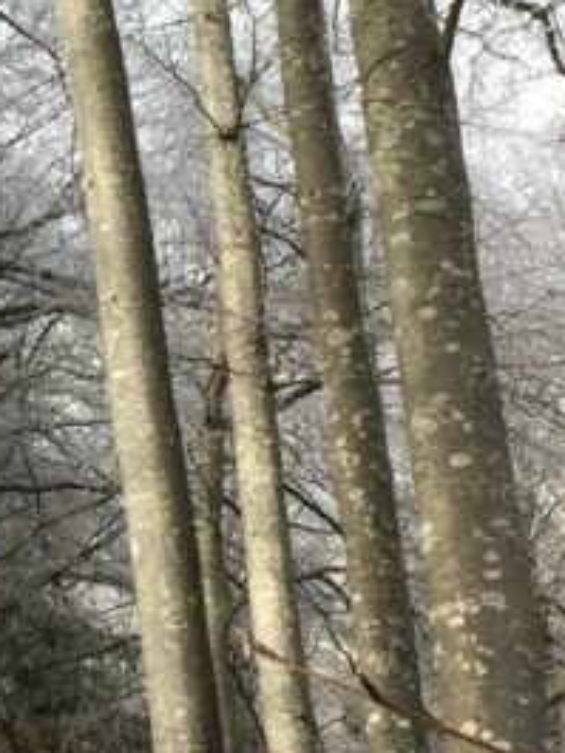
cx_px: -221
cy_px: 401
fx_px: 2435
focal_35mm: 112
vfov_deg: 17.6
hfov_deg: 12.7
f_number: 2.2
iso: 25
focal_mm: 4.15
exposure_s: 1/496
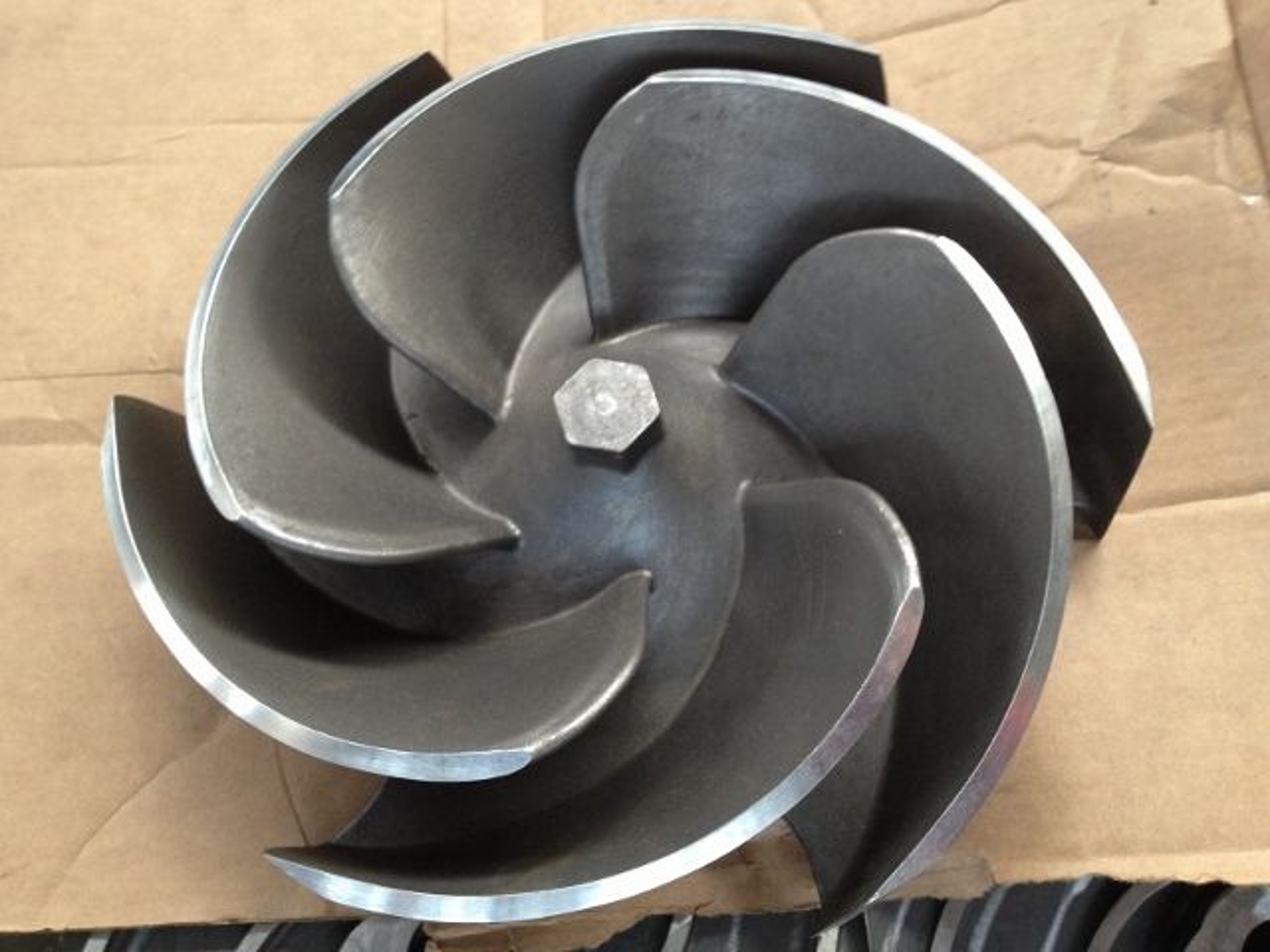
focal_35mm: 35
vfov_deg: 40.7
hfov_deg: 52.6
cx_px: 635
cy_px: 476
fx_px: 1284
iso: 160
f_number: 2.4
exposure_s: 1/20
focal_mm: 4.28
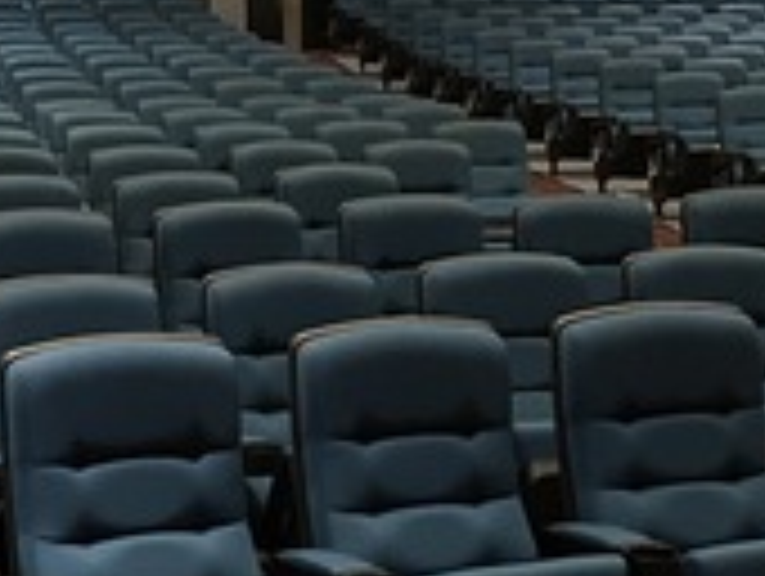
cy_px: 180
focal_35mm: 94
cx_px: 292
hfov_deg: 20.8
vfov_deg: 15.7
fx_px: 2080
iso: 800
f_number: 1.6
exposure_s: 1/30
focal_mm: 5.1
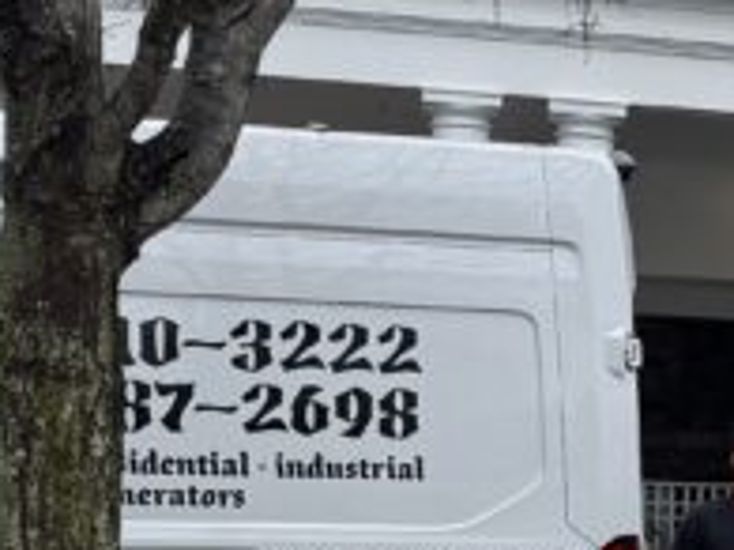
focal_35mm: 126
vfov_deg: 11.5
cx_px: 1065
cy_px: 663
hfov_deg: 14.7
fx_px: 2670
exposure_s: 1/2174
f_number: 1.78
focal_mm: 6.76
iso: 80
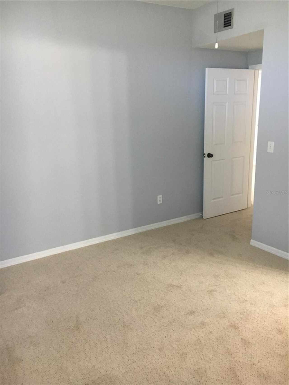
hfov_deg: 48.2
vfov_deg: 61.7
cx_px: 144
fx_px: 323
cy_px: 192
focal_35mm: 29
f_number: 2.2
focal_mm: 4.15
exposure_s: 1/30
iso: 160
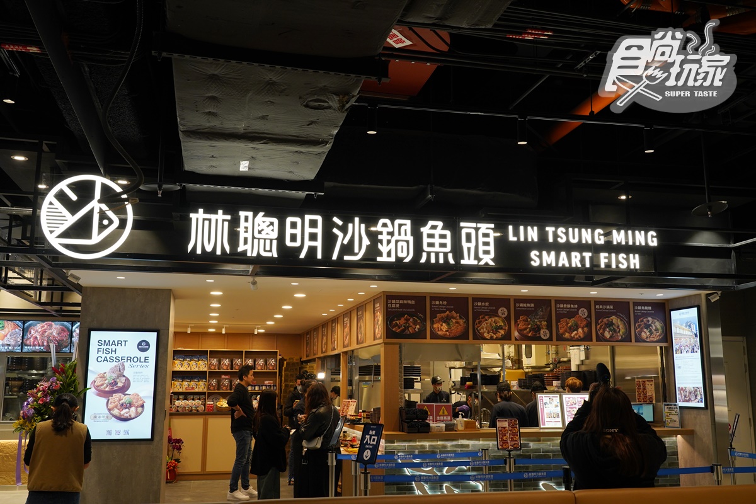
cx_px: 378
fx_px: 714
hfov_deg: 55.8
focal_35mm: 34
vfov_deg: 38.9
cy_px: 252
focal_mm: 34
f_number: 6.3
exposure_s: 1/100
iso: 800
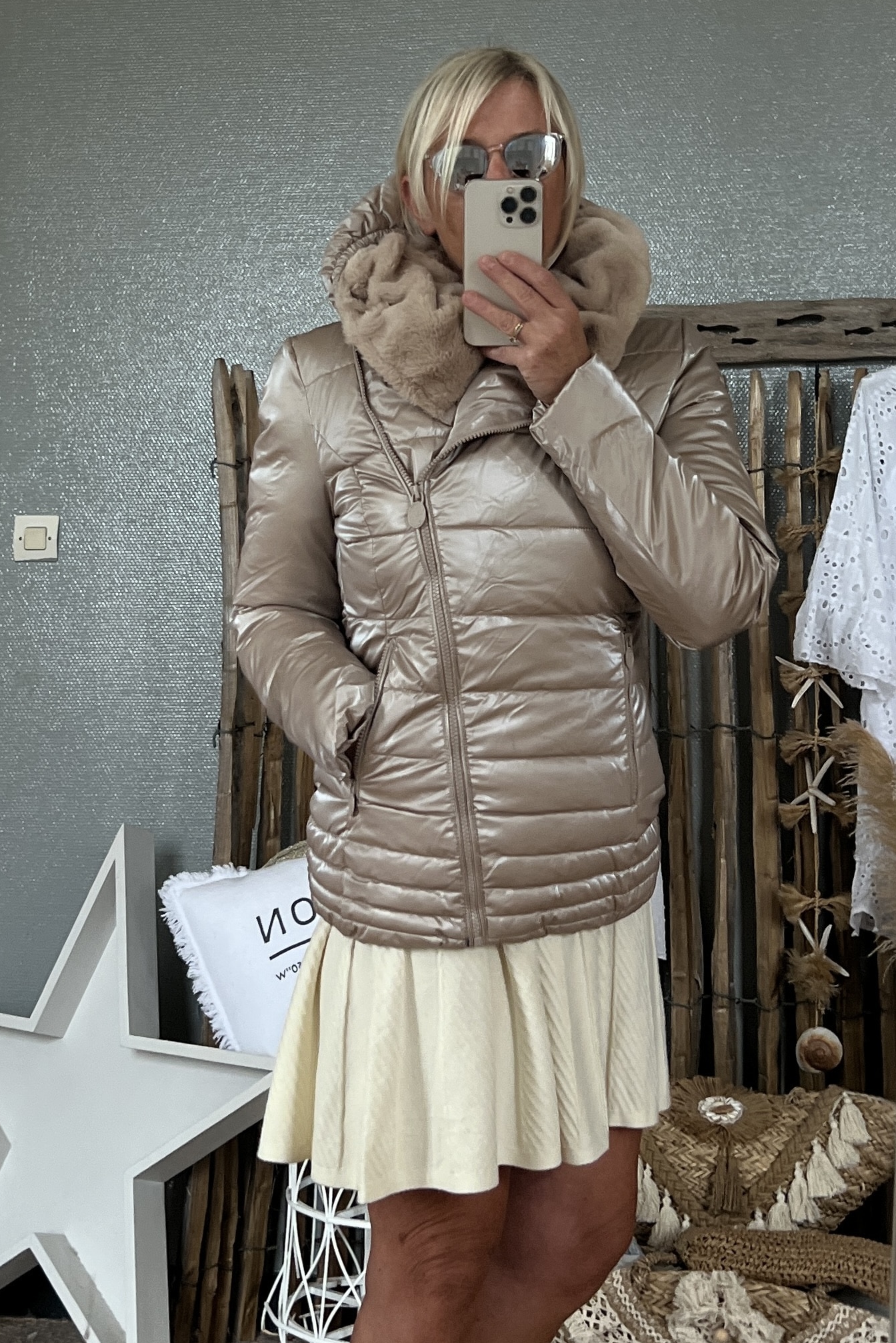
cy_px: 675
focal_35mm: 28
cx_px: 490
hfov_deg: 46.4
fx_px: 1045
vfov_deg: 65.5
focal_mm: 5.7
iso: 125
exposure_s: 1/87
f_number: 1.5
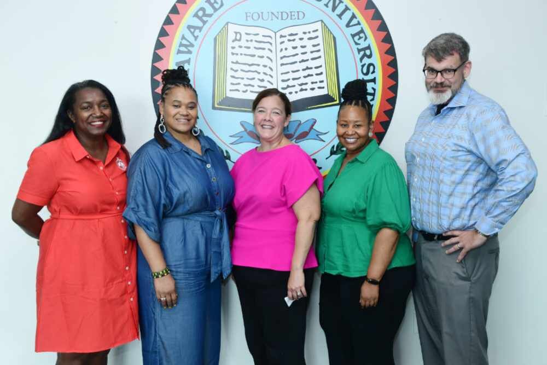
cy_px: 182
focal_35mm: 42
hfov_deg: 46.4
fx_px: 638
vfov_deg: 31.9
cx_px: 274
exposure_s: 1/60
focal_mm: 28
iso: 400
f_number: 5.6
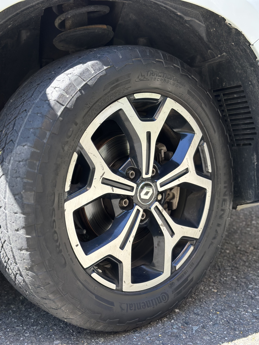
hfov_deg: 30.3
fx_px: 479
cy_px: 172
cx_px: 130
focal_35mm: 48
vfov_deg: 39.7
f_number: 1.78
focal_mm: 6.86
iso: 80
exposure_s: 1/699
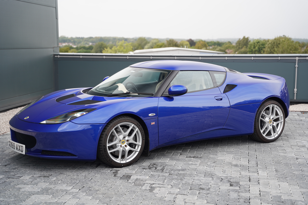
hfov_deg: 35.5
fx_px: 482
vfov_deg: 24.1
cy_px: 102
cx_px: 154
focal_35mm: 56
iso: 100
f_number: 2.8
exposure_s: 1/125
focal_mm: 56.3
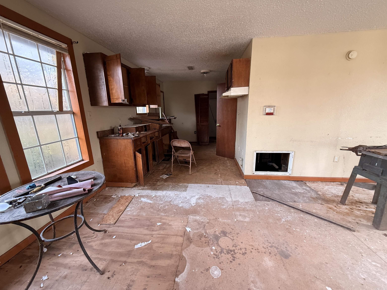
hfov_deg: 102.1
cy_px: 145
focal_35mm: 14
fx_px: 157
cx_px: 194
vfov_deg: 85.7
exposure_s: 1/75
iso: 320
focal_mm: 2.22
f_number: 2.2
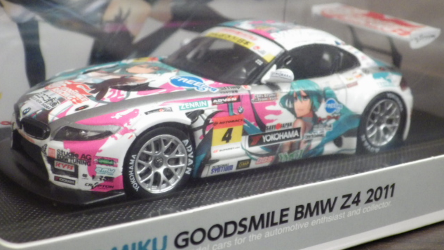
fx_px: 765
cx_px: 221
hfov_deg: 32.4
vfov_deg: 18.5
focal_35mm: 65
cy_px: 94
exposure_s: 1/25
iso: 1000
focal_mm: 10.7
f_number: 4
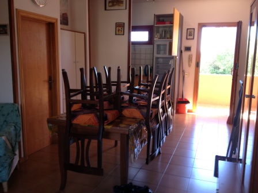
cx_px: 129
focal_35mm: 35
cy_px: 96
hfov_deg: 52.6
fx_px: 261
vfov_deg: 40.7
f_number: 2.4
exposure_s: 1/30
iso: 50
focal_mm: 4.28
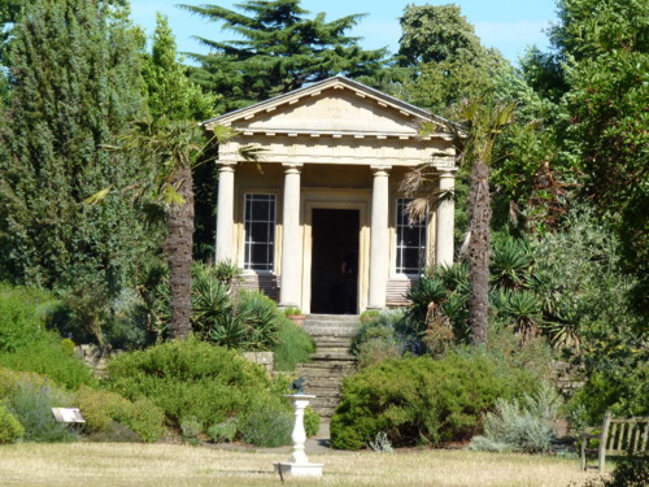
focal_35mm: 196
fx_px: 3675
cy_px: 244
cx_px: 324
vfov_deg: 7.6
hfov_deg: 10.1
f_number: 5.6
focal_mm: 34.9
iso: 125
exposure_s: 1/400
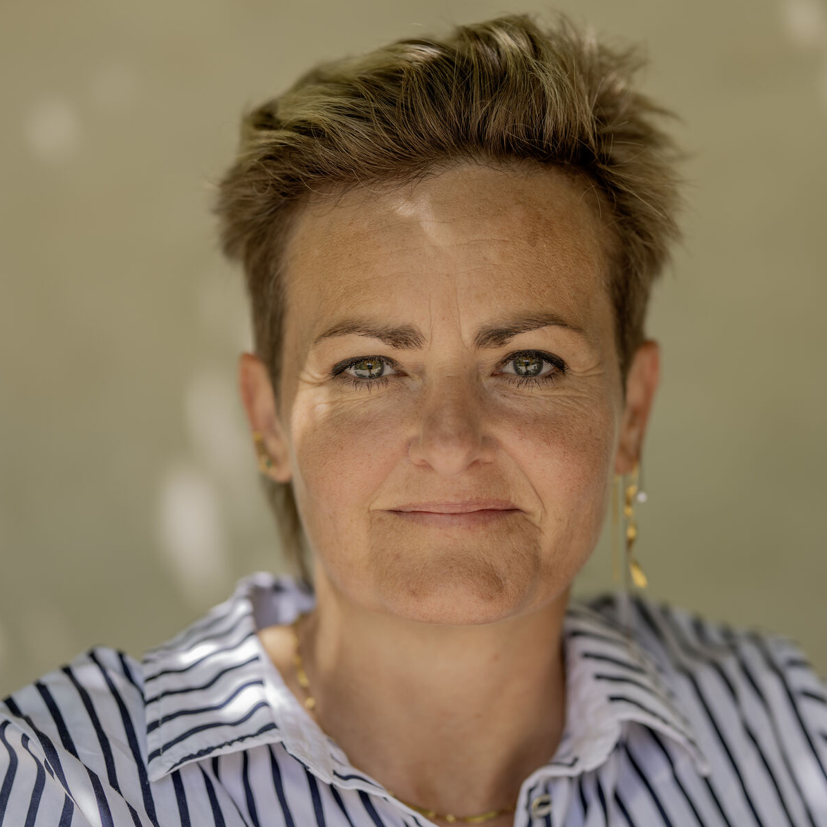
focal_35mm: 116
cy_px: 440
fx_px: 3135
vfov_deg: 15.0
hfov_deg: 15.0
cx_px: 445
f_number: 1.4
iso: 50
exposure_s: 1/500
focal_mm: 85
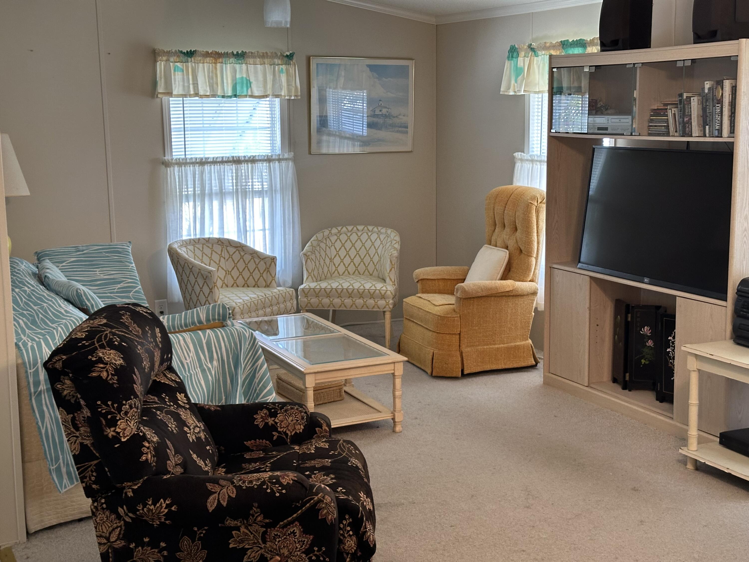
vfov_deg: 30.3
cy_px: 281
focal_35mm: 48
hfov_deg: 39.7
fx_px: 1039
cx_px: 374
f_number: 1.78
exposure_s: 1/60
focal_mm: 6.86
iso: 200
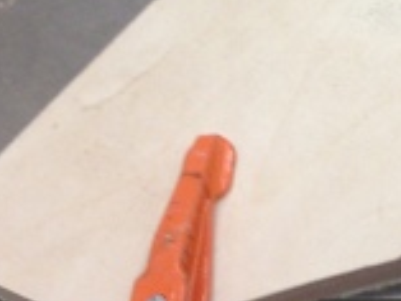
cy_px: -175
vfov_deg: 9.8
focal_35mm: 147
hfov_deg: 12.3
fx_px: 1704
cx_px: 713
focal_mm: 4.13
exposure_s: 1/40
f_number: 2.4
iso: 50
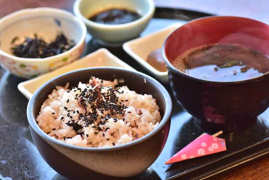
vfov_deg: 10.2
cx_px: 134
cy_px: 90
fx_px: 1009
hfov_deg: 15.2
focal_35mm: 135
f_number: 5.6
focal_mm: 90
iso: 500
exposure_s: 1/200
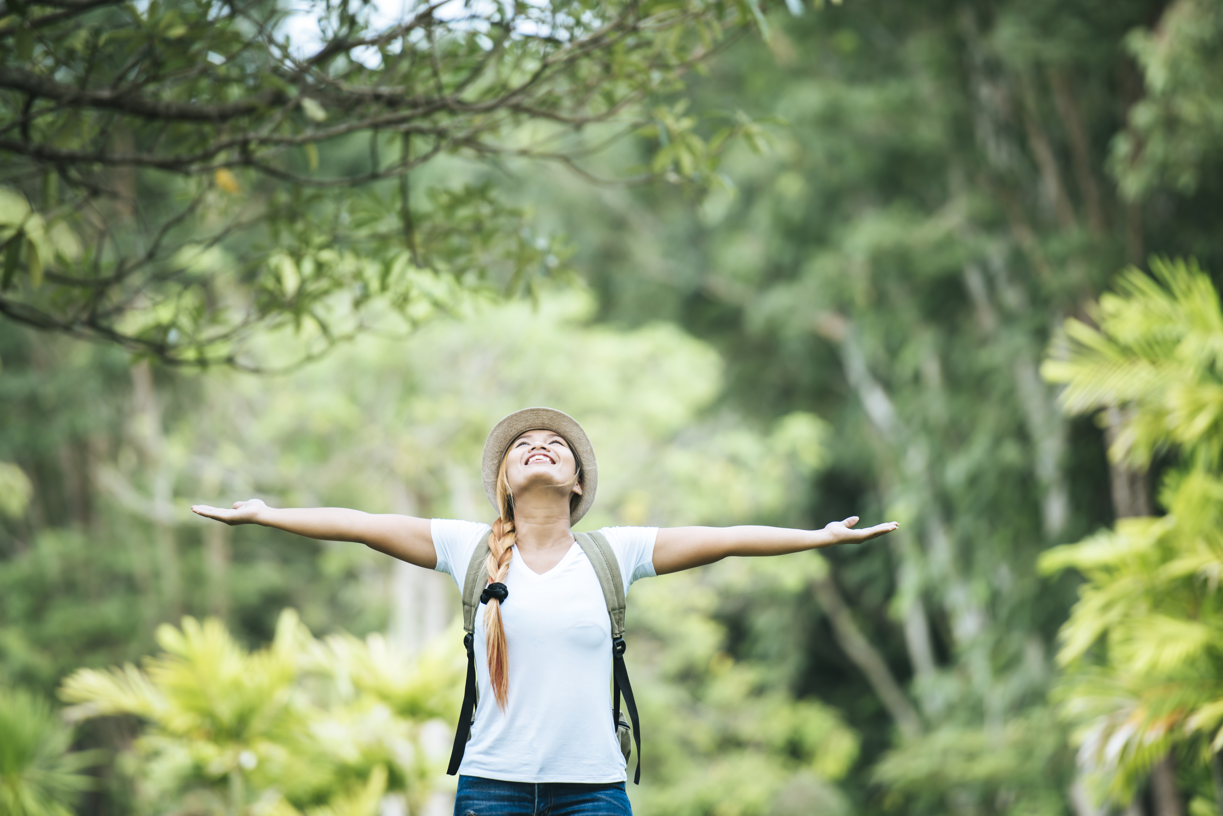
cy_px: 408
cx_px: 612
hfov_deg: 10.3
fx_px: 6796
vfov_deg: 6.9
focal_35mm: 200
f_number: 2.8
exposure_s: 1/125
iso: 100
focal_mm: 200
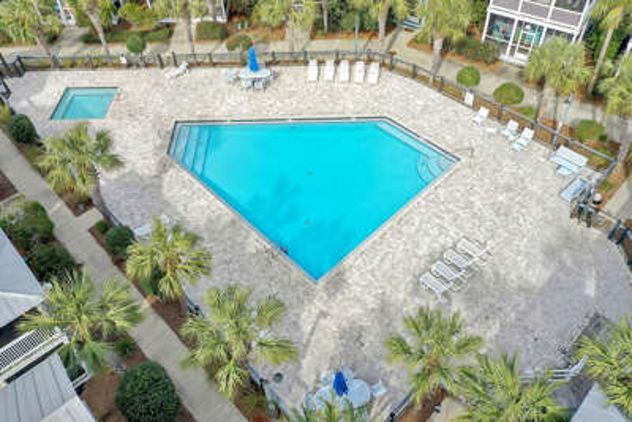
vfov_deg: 46.4
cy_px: 211
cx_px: 316
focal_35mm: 28
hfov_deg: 65.5
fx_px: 492
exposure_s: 1/240
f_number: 5
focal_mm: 10.26
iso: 100
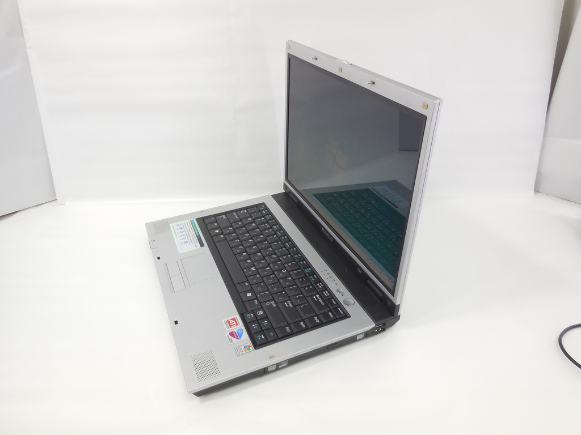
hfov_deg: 69.4
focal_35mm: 25
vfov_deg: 54.9
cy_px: 218
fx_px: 420
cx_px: 290
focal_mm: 4.5
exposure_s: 1/40
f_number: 3.1
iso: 125
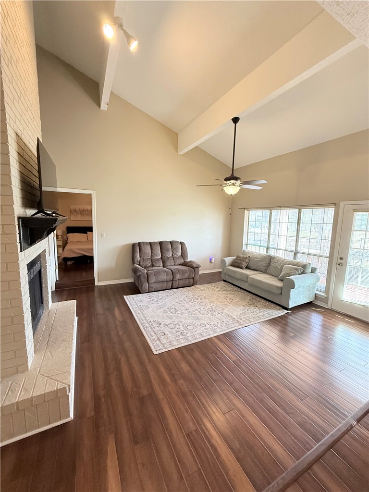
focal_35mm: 14
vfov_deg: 102.1
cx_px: 184
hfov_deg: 85.7
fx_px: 199
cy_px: 246
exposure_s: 1/120
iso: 400
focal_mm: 2.22
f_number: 2.2
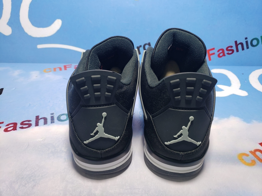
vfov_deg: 53.1
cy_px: 98
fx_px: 197
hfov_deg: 67.3
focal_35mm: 26
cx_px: 131
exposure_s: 1/199
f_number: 1.5
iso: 50
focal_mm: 4.3
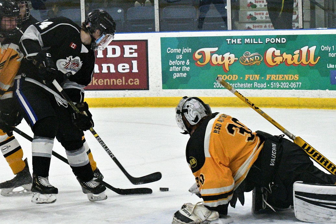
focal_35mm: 105
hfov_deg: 19.5
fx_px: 980
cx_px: 168
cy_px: 112
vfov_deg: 13.0
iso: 18000
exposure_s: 1/1000
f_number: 5.6
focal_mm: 70
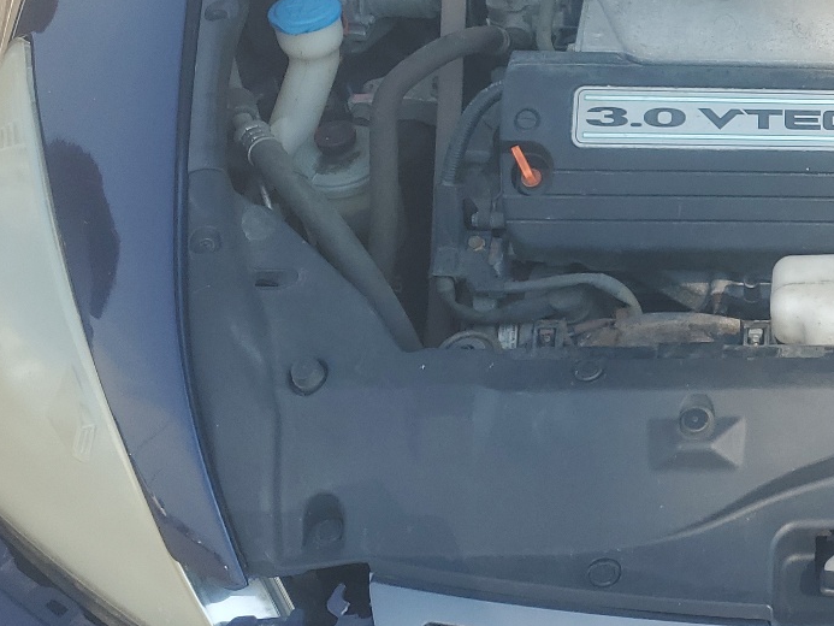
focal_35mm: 60
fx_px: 1446
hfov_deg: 29.1
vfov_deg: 23.9
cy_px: 99
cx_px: 917
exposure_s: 1/909
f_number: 1.5
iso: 50
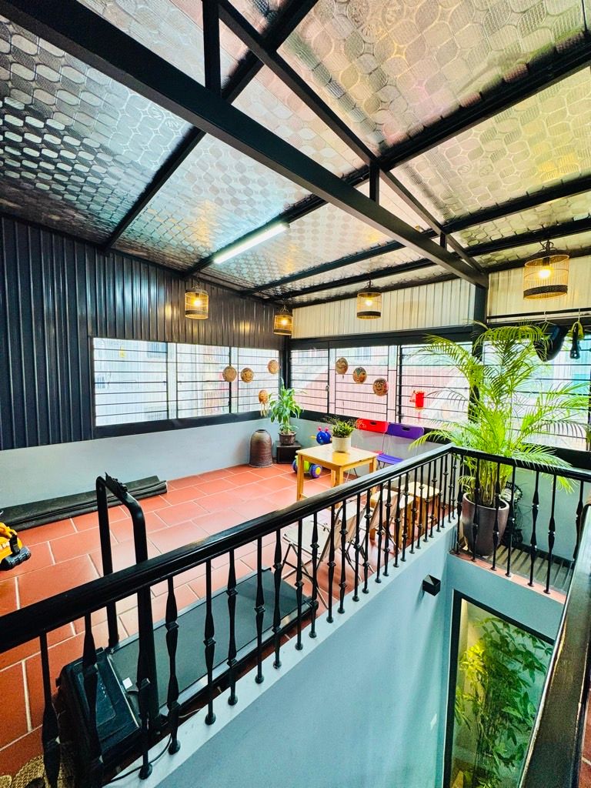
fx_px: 319
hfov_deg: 85.7
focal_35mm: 14
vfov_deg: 102.1
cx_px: 296
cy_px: 394
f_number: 2.2
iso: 64
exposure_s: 1/100
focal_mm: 2.22
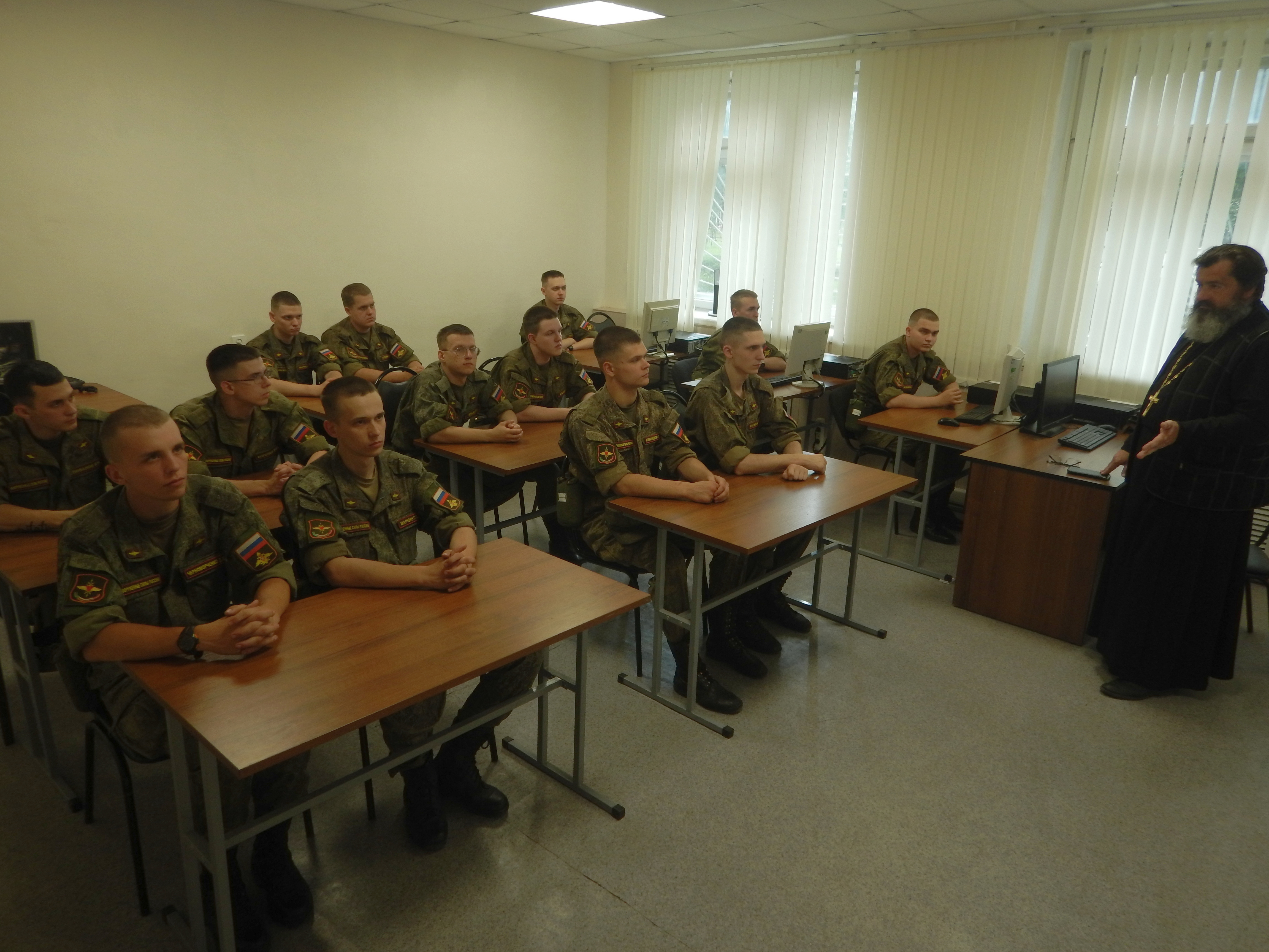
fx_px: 880
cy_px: 476
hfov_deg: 71.6
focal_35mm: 24
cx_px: 634
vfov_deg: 56.8
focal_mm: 4.3
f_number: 2.8
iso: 125
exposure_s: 1/60
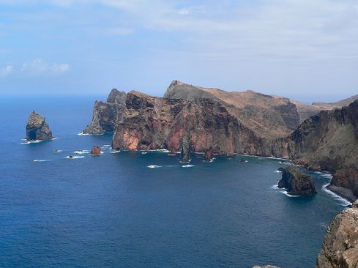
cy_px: 135
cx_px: 177
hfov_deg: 43.0
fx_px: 455
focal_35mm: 44
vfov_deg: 32.8
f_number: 5.2
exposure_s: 1/500
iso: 80
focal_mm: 7.2
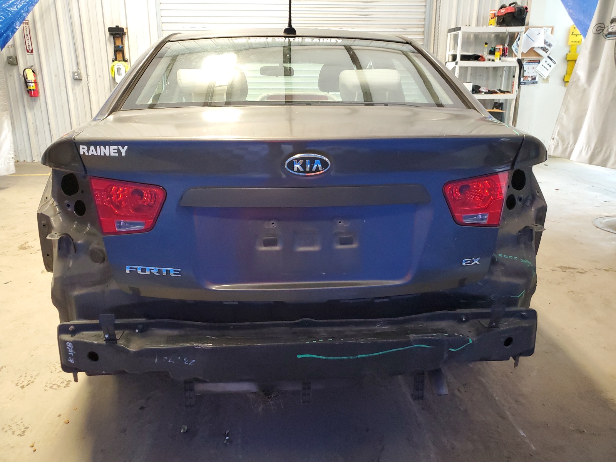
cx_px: 308
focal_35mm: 26
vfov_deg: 53.1
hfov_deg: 67.3
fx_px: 463
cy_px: 231
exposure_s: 1/60.2
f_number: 1.5
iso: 323
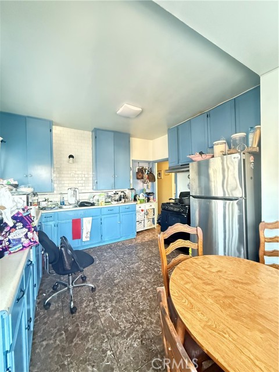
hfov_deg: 85.7
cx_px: 140
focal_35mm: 14
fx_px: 150
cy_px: 186
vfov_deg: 102.1
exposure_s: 1/48
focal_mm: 2.22
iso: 1250
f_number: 2.2
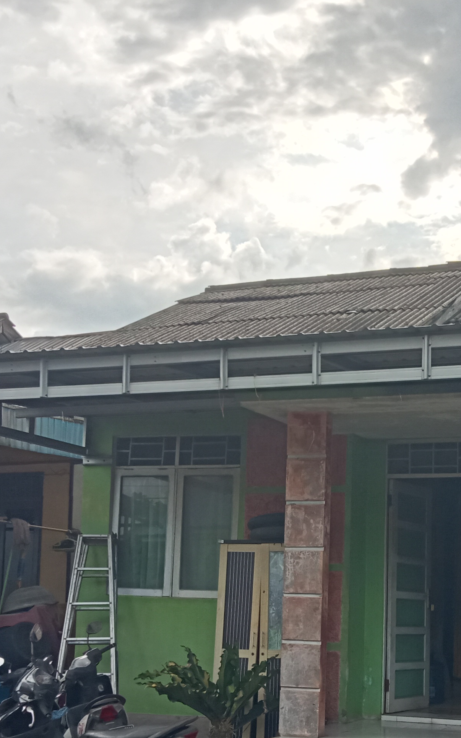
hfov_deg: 20.2
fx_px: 1286
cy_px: 503
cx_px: 343
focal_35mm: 64
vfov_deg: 31.7
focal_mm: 3.46
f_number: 2.2
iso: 100
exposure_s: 1/439
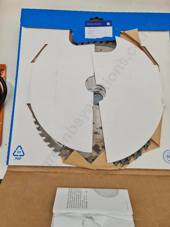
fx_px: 164
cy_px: 114
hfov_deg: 54.9
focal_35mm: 25
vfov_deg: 69.4
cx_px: 85
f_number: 1.8
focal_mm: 7
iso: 50
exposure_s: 1/141
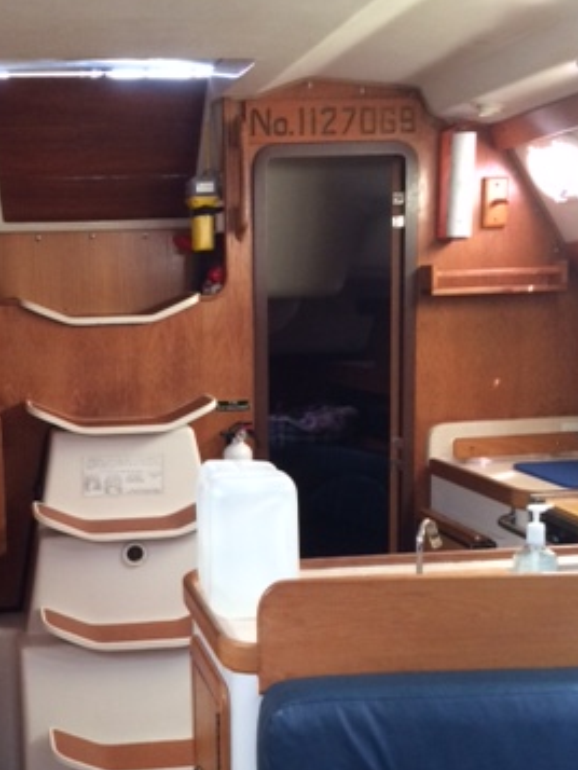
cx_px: 119
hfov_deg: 27.5
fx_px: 1157
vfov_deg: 36.5
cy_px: 494
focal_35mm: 52
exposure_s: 1/30
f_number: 2.2
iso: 200
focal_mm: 4.15
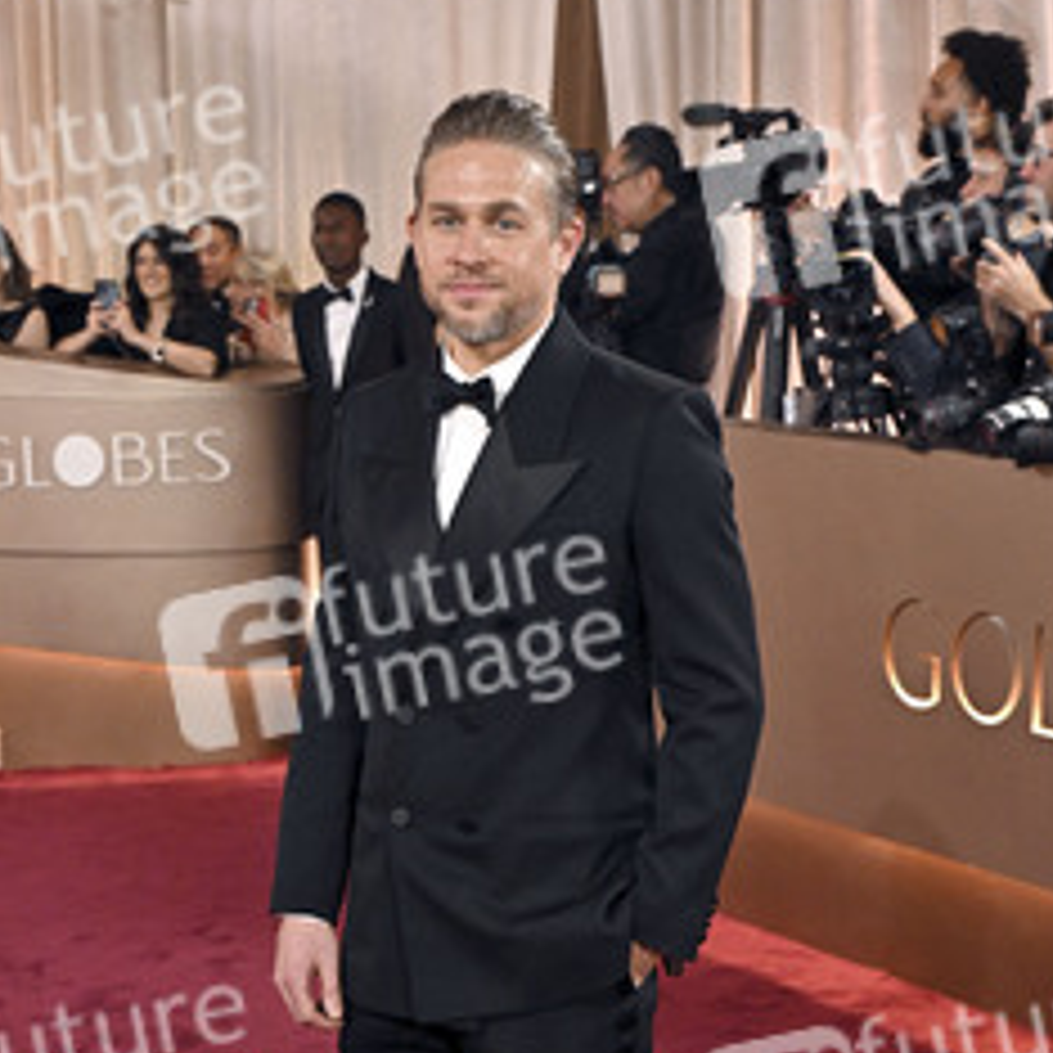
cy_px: 868
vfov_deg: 28.8
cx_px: 522
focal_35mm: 58
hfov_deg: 29.6
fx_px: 1996
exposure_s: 1/320
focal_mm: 40
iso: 2500
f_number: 5.6
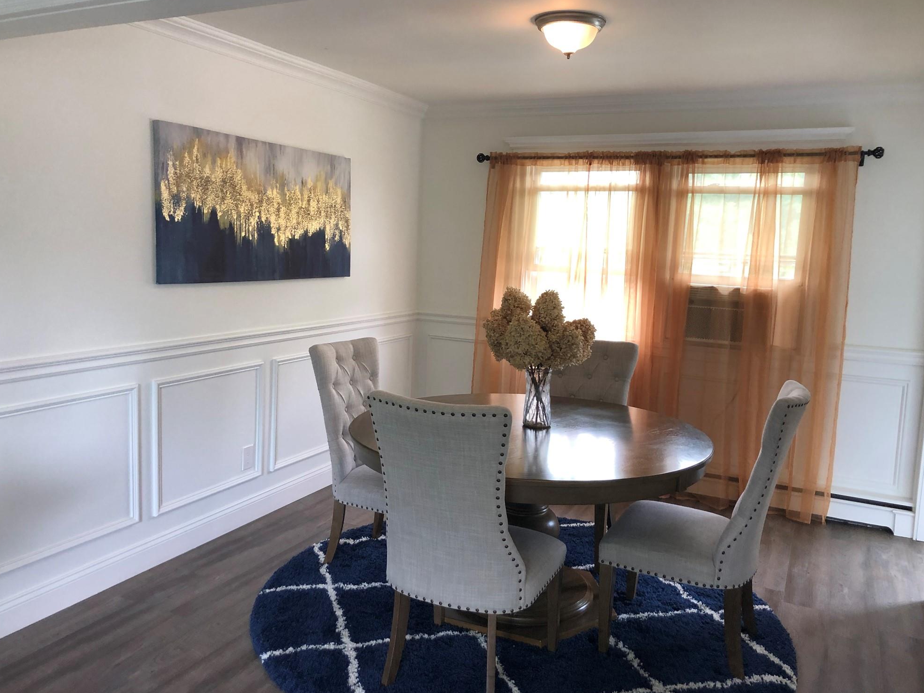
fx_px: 774
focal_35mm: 29
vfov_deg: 48.2
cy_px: 352
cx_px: 449
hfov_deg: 61.6
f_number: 1.8
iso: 32
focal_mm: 3.99
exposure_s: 1/30
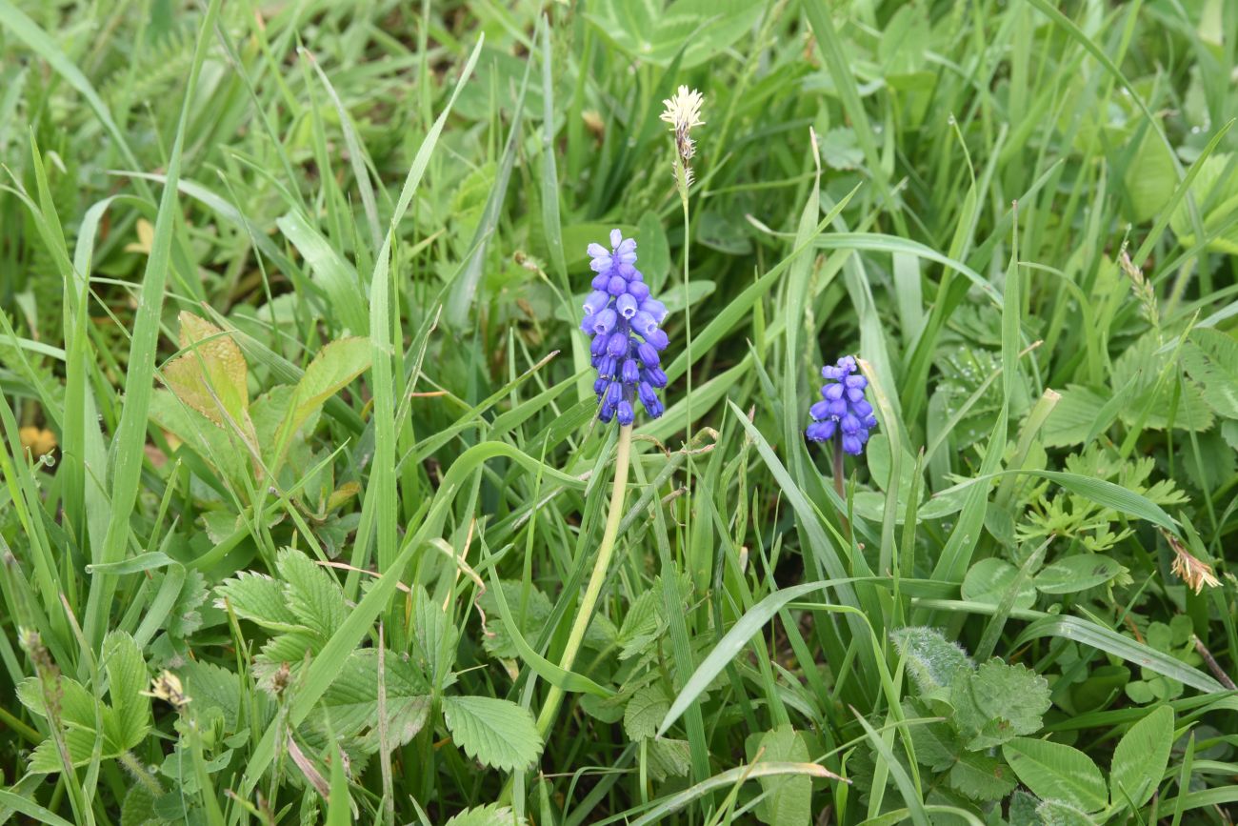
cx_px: 619
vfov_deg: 18.9
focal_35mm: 72
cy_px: 413
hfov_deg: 28.1
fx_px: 2476
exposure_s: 1/125
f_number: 14
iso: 800
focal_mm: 72
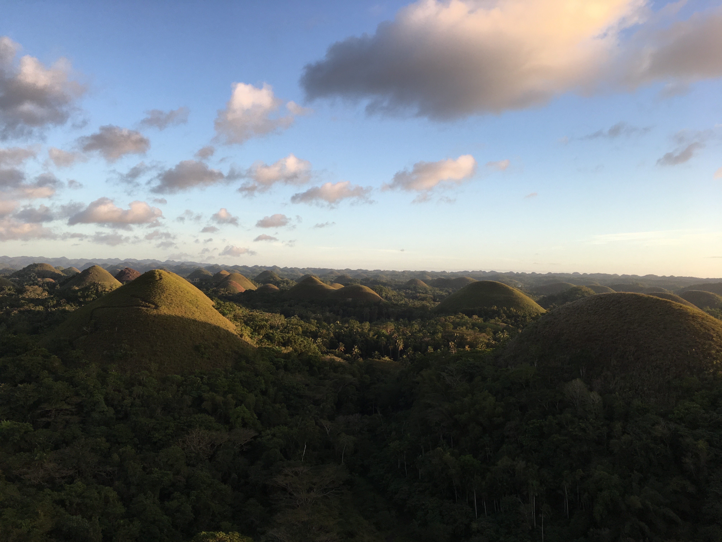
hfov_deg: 61.7
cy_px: 271
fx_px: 605
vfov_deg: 48.2
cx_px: 361
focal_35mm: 29
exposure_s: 1/375
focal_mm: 4.15
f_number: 2.2
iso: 25
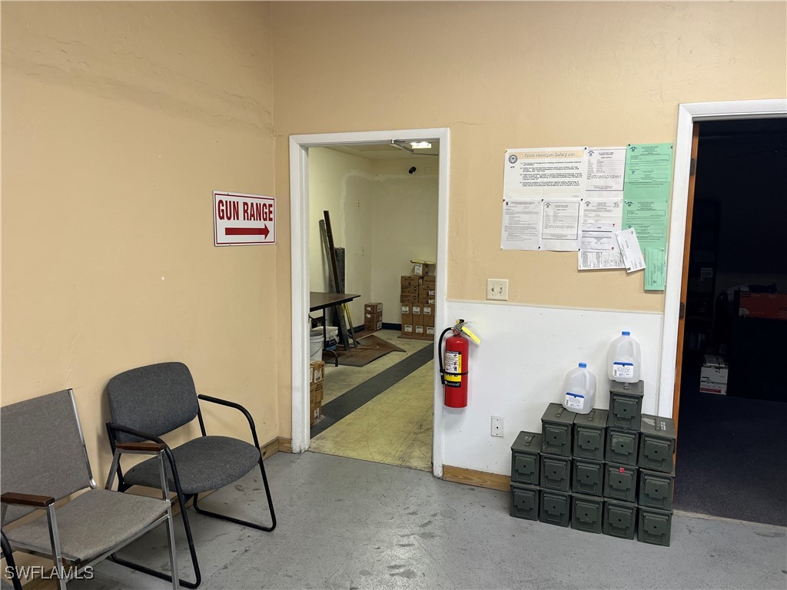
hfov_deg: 67.3
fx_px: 591
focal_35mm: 26
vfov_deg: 53.1
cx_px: 394
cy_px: 295
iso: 125
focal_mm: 5.1
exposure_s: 1/120
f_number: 1.6
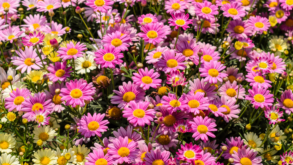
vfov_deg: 13.3
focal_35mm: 91
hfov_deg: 23.4
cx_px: 142
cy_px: 64
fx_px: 707
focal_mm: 50
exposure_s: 1/1000
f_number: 5
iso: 100
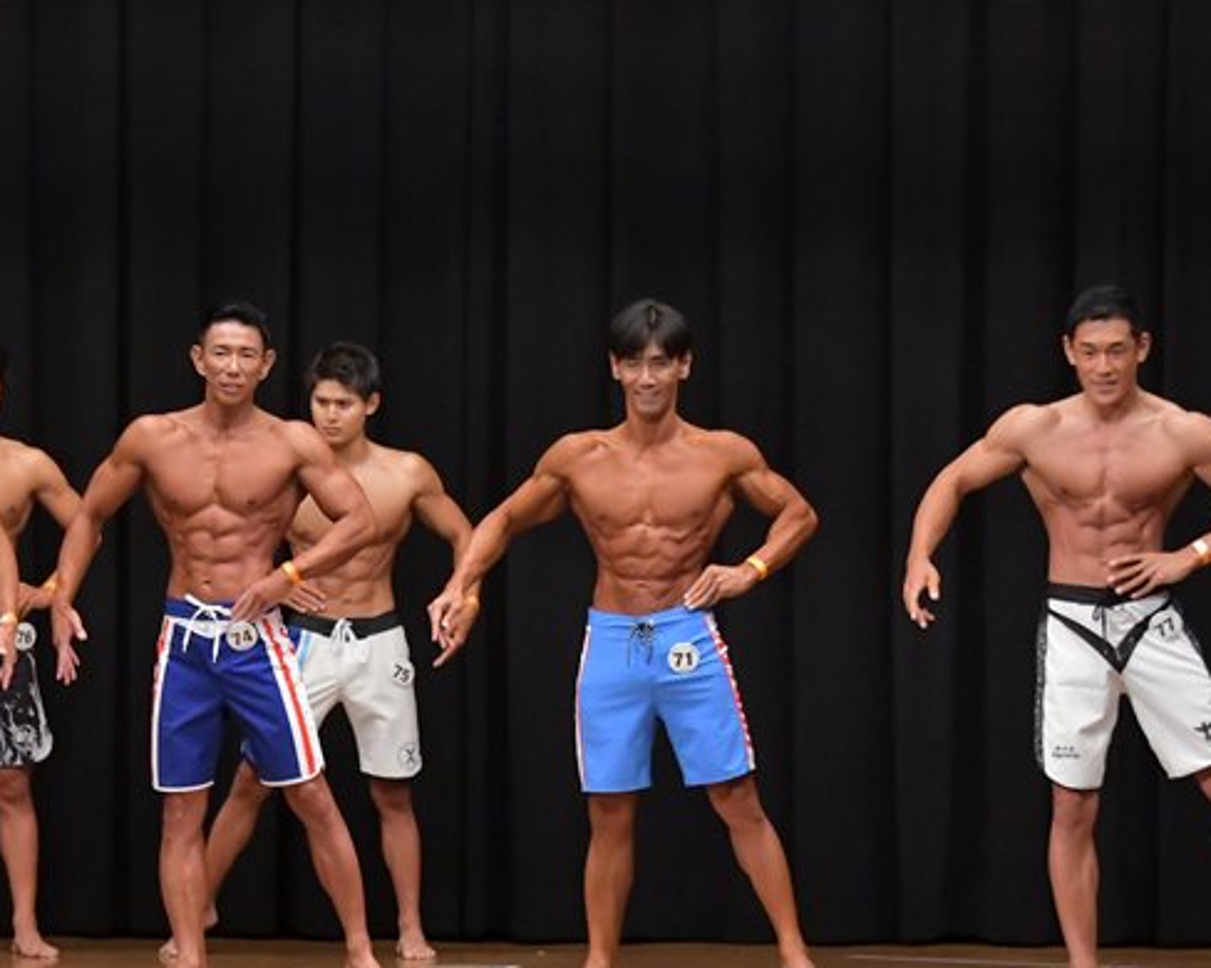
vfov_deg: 7.1
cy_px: 628
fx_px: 7846
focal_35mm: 219
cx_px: 361
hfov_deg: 8.8
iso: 6400
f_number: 5.6
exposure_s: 1/400
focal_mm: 98
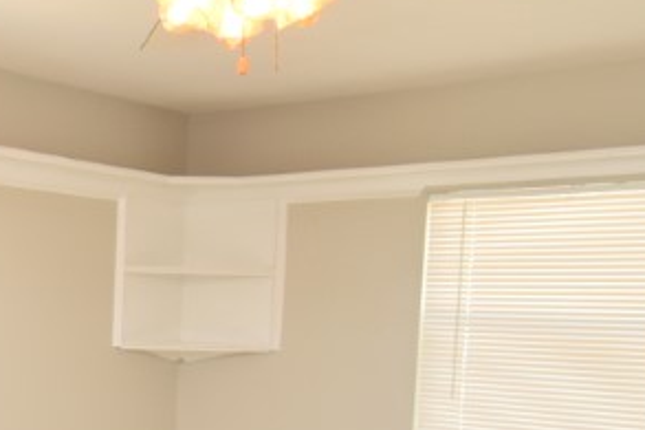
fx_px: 1056
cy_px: 393
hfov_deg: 30.4
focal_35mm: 59
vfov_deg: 22.4
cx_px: -66
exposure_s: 1/100
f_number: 5
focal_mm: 10
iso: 800
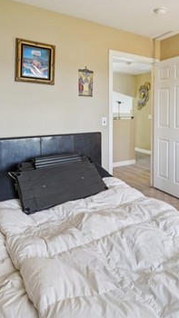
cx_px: 134
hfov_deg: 47.7
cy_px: 125
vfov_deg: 77.7
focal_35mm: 23
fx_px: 194
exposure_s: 1/10
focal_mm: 12
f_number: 8
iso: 400
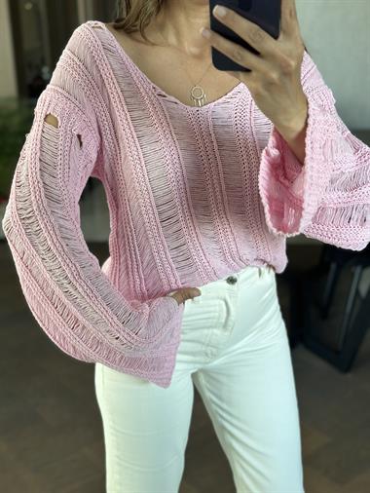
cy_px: 246
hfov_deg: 30.3
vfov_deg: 39.6
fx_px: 684
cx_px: 185
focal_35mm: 48
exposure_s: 1/75
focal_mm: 6.86
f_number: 1.78
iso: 100
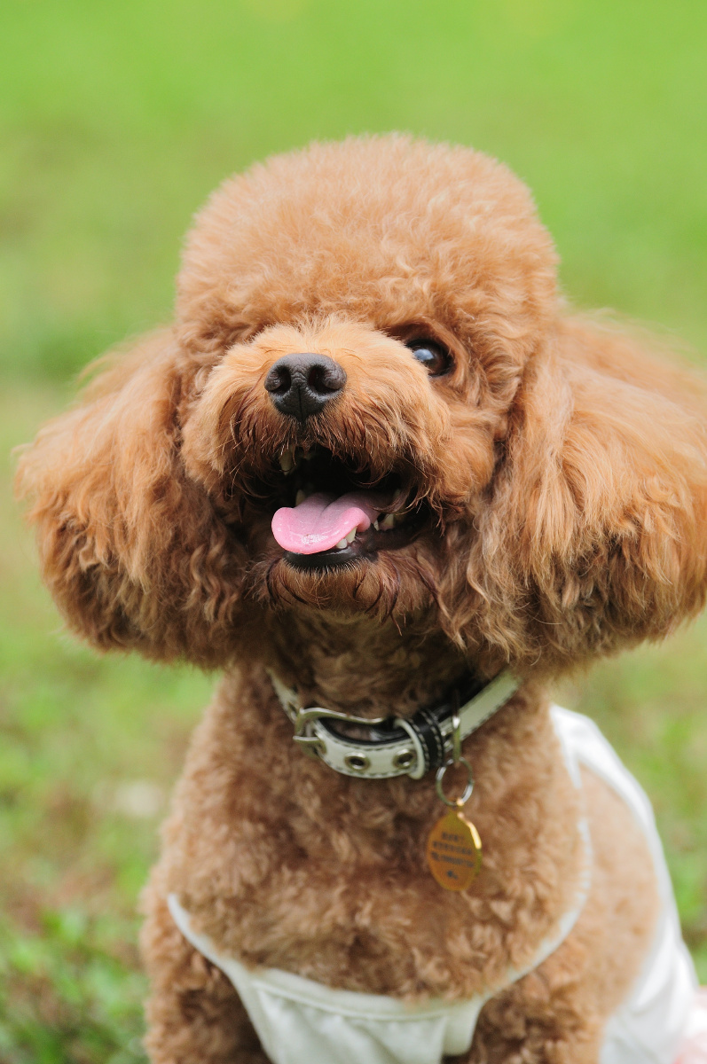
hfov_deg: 7.9
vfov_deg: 11.8
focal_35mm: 174
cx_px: 354
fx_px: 5139
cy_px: 532
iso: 500
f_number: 5.6
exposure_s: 1/800
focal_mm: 116
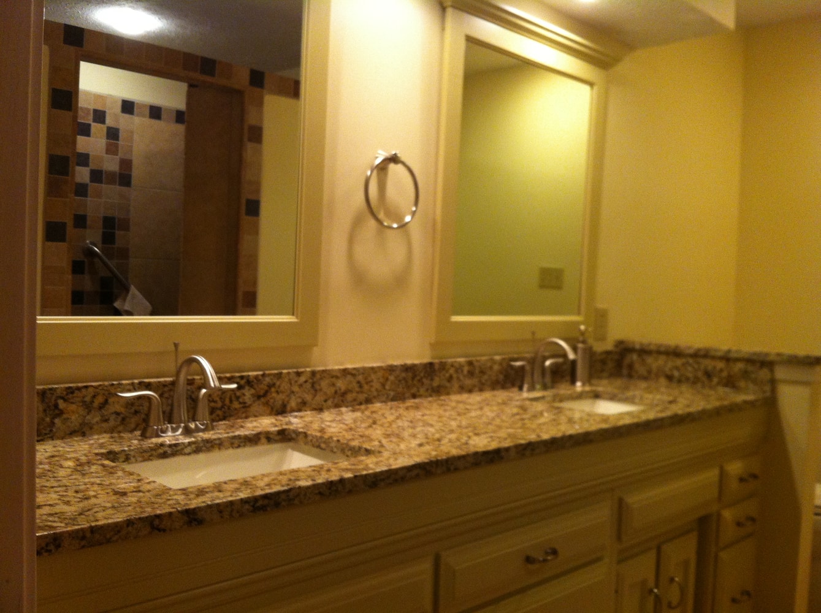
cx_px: 410
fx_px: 829
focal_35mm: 35
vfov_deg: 40.6
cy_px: 306
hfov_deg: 52.7
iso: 160
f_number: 2.8
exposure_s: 1/17
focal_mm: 3.85
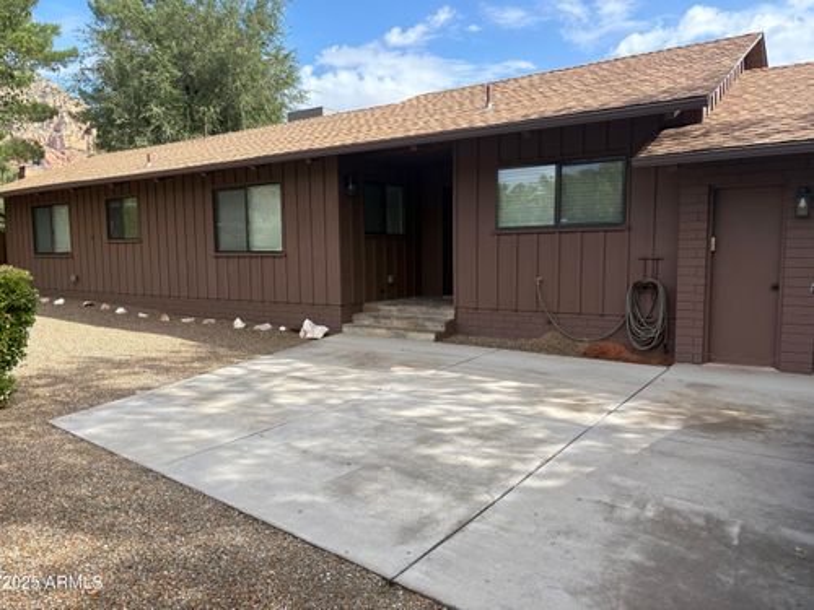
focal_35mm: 26
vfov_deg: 53.1
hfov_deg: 67.3
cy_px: 305
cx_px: 407
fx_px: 611
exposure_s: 1/1706
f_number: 1.6
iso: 50
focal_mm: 5.96
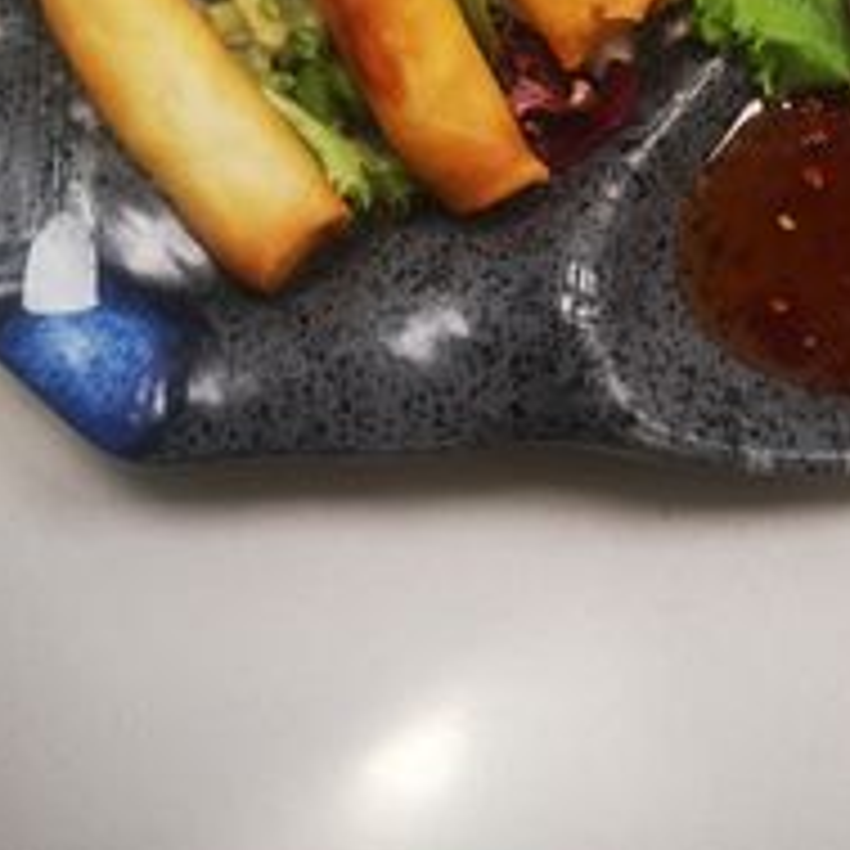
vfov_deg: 29.6
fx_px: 1500
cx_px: 549
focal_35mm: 54
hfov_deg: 31.4
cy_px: 7
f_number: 1.8
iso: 100
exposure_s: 1/50
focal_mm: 5.58
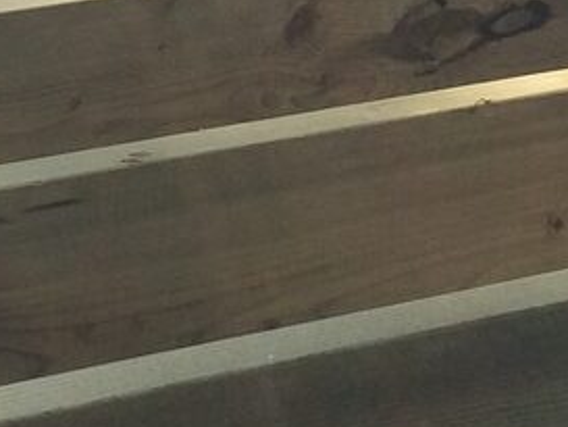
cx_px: -25
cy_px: 37
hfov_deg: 11.5
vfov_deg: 8.7
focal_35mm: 170
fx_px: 2791
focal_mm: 4.15
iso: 32
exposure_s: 1/562
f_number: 2.2
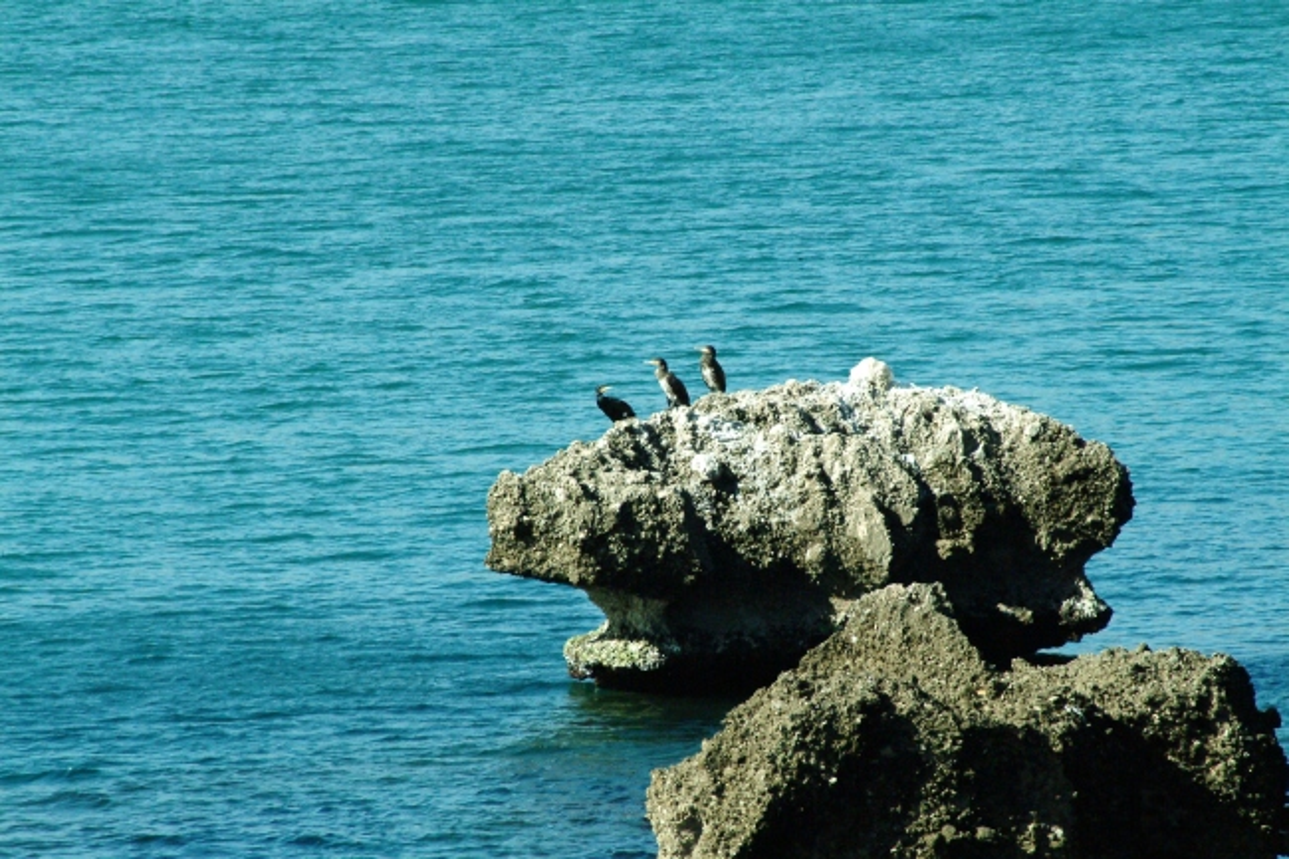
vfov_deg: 3.1
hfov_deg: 4.6
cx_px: 644
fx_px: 16054
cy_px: 430
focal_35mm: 448
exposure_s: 1/500
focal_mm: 299
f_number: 19
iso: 1600
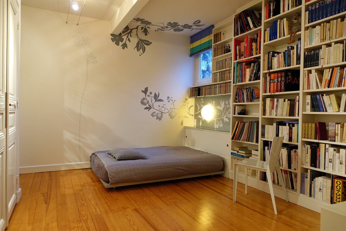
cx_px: 173
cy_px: 116
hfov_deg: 73.7
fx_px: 231
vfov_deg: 53.1
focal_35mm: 24
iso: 200
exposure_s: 1/30
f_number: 1.8
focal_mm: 8.8
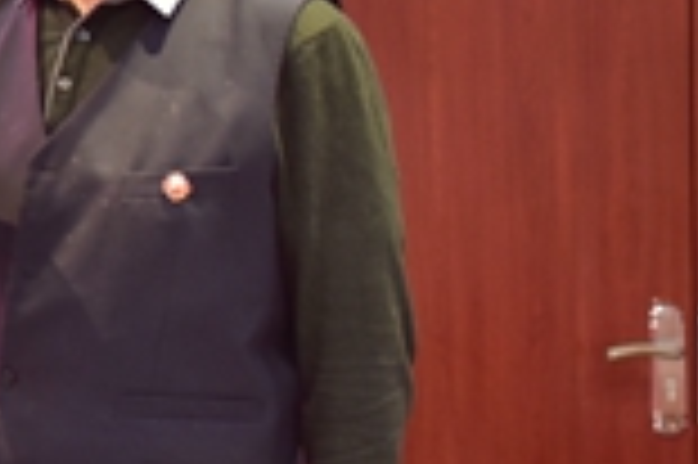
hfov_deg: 10.4
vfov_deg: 7.5
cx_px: -730
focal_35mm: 181
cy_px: -27
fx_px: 3506
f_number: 4
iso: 800
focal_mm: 35
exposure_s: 1/15
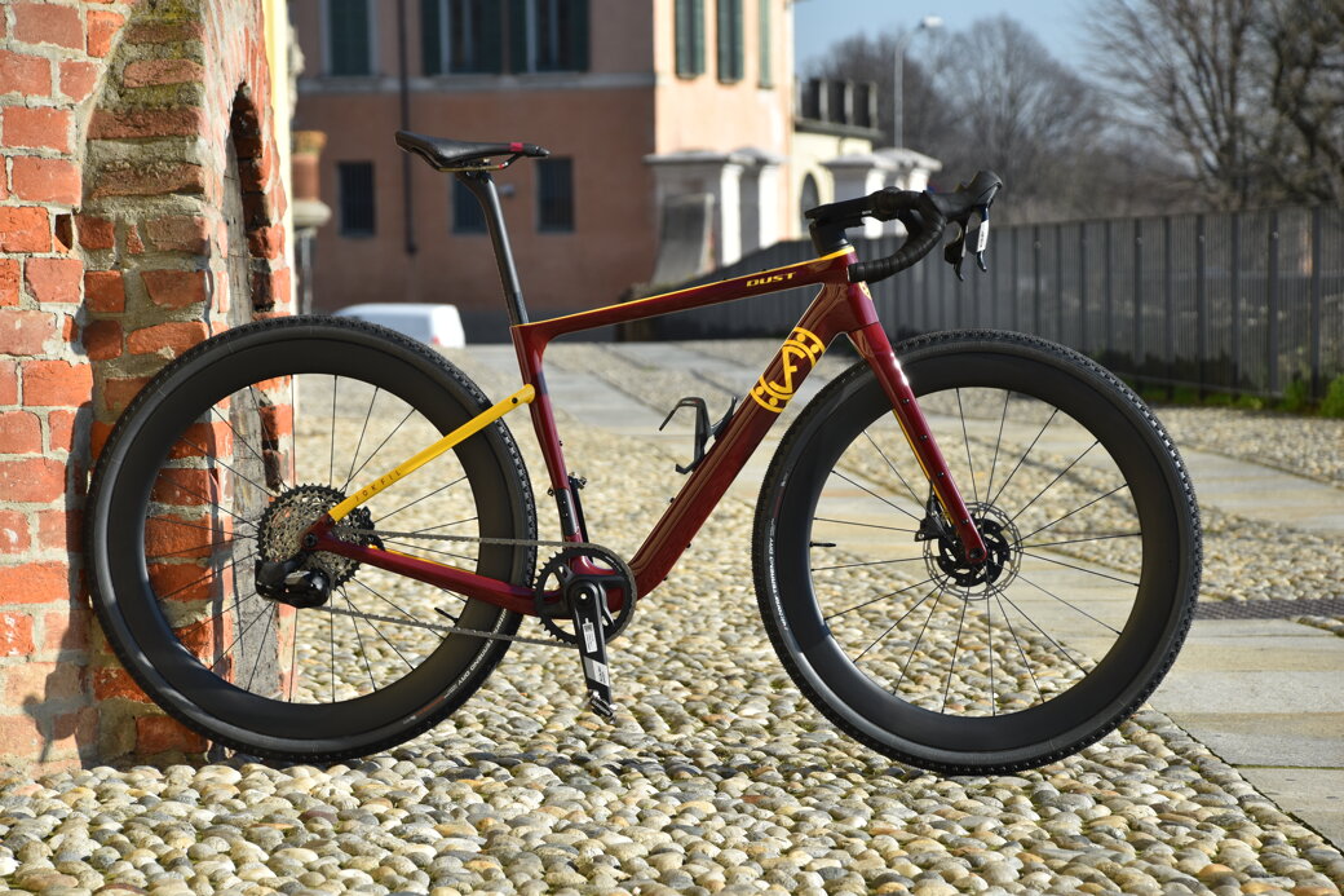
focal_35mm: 135
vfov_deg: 10.2
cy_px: 448
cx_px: 672
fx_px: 5039
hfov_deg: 15.2
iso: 200
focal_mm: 90
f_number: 7.1
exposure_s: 1/800
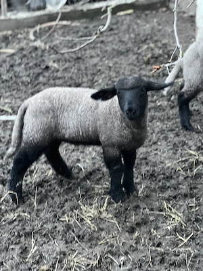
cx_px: 102
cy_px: 136
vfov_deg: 25.3
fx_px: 602
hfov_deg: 19.1
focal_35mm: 77
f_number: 2.8
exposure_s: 1/15
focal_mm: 9
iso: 800
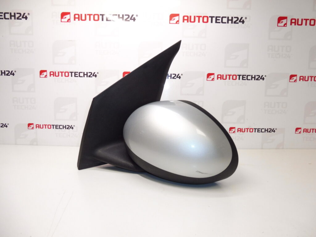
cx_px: 158
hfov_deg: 69.4
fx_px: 228
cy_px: 118
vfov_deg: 54.9
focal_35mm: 25
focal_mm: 4.4
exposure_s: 1/80
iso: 200
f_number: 3.5
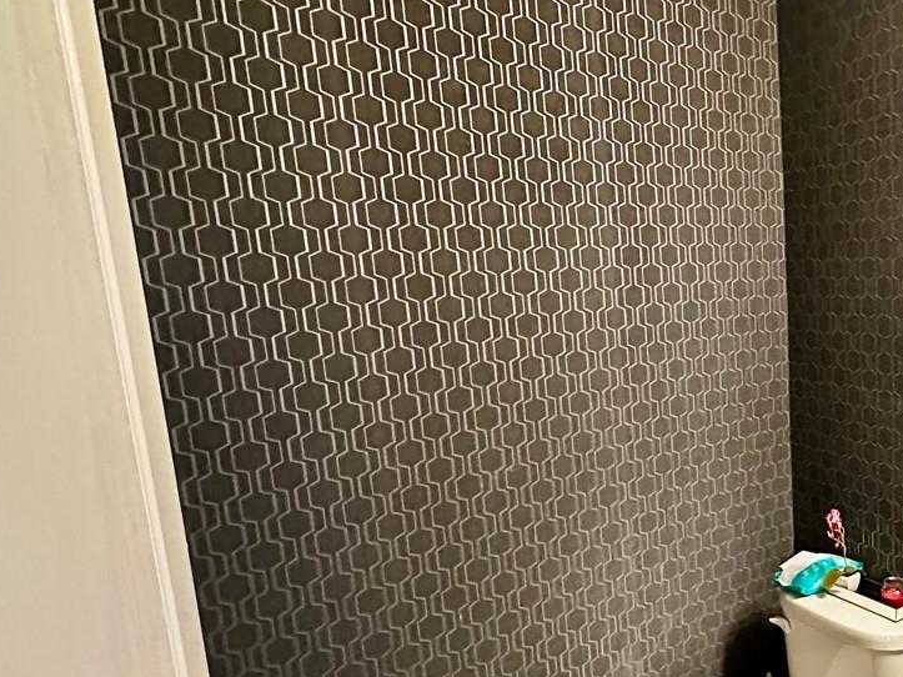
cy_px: 400
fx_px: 809
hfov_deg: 51.9
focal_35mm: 31
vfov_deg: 45.2
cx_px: 801
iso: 1000
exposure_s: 1/60
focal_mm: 2.22
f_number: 2.2
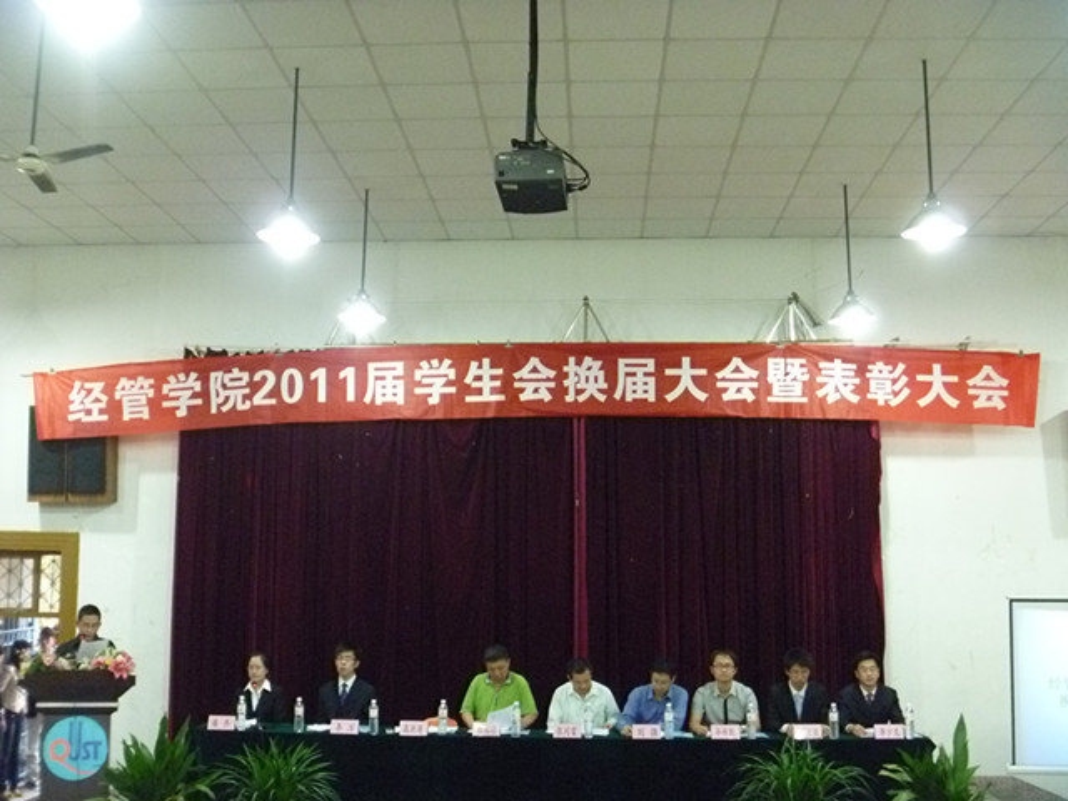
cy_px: 400
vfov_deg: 37.7
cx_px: 534
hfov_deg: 49.0
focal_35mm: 38
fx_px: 1172
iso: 800
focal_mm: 6.8
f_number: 3.6
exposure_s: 1/15
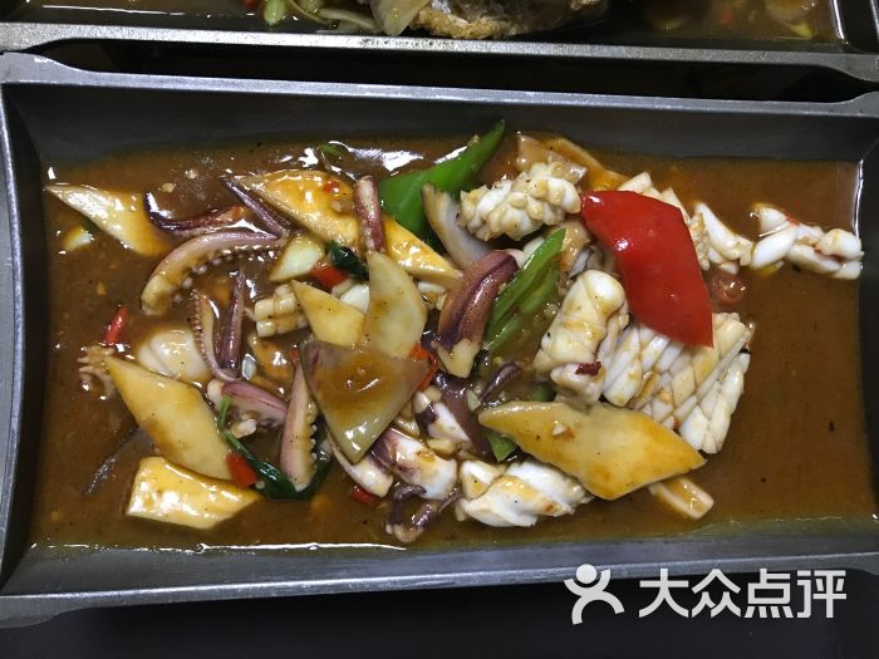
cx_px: 440
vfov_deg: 49.7
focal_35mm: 28
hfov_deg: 63.4
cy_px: 330
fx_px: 711
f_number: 1.8
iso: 100
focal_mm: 3.99
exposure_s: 1/9
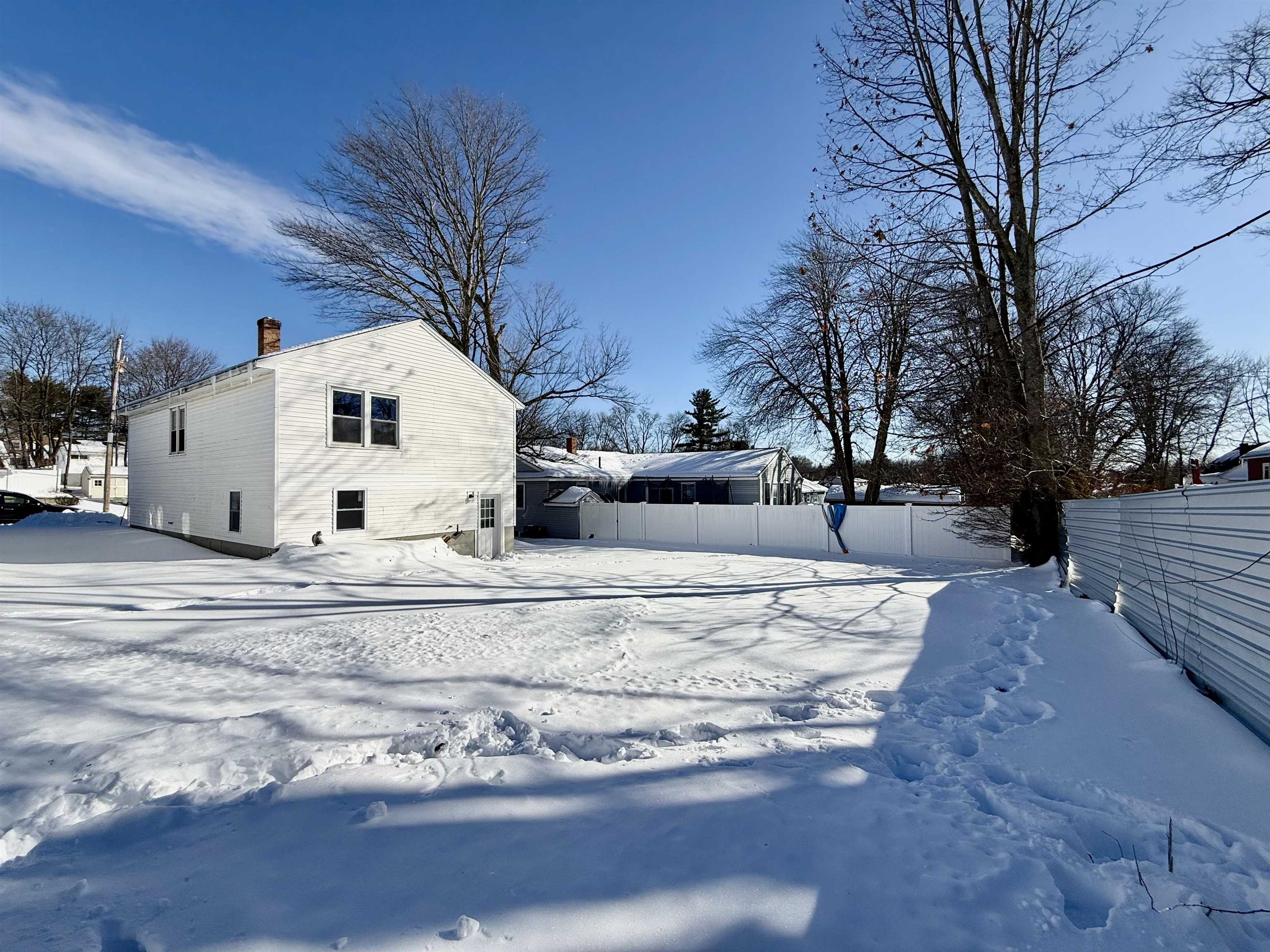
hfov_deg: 102.1
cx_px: 635
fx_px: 514
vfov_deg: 85.7
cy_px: 476
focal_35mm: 14
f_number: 2.2
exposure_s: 1/6173
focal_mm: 2.22
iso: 50
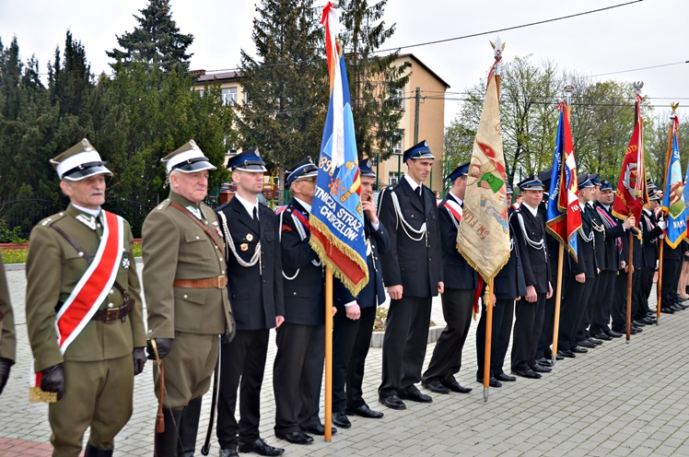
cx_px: 344
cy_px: 228
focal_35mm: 40
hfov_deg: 48.0
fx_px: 774
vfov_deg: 32.9
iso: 100
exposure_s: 1/200
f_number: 4.5
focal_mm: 27
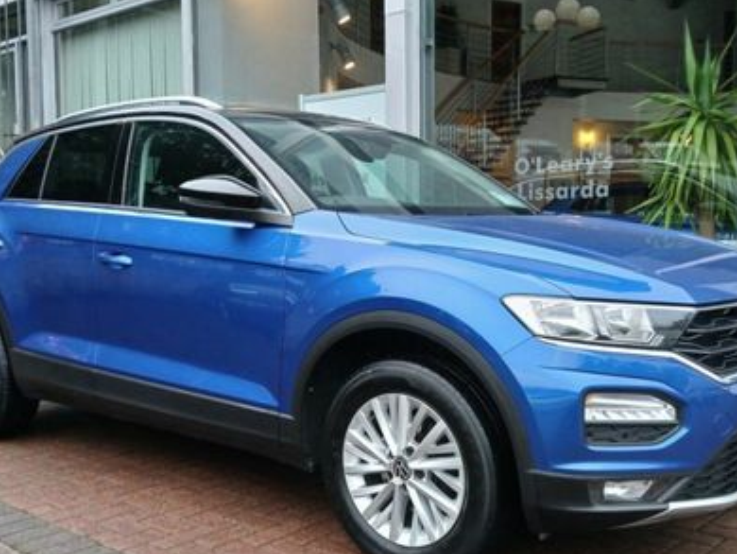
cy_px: 293
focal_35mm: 40
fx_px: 852
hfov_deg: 46.8
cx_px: 384
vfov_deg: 36.0
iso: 125
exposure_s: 1/50
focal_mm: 3.98
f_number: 1.8
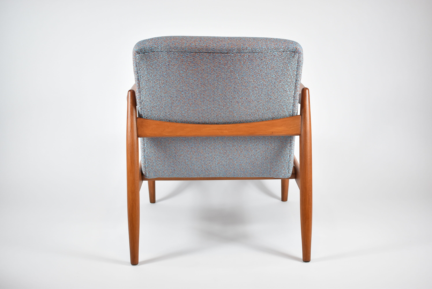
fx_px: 540
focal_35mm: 45
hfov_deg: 43.6
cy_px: 144
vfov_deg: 29.9
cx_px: 216
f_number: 4.2
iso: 900
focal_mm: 30
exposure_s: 1/125
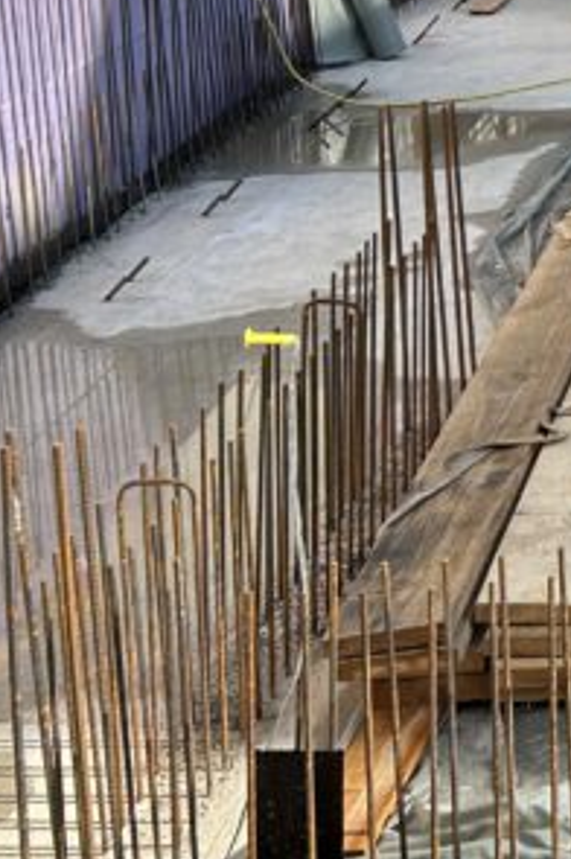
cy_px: 93
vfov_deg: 21.3
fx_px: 2242
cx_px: 1311
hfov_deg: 12.1
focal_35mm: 94
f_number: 1.5
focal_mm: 5.7
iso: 50
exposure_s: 1/1934
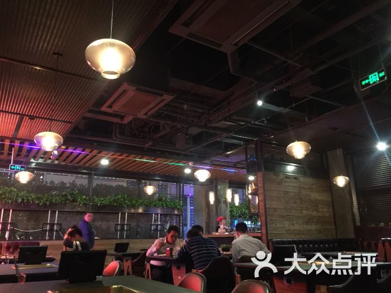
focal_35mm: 29
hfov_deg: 61.7
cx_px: 196
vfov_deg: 48.2
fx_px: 328
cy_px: 146
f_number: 2.2
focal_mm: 4.15
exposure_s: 1/8
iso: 200
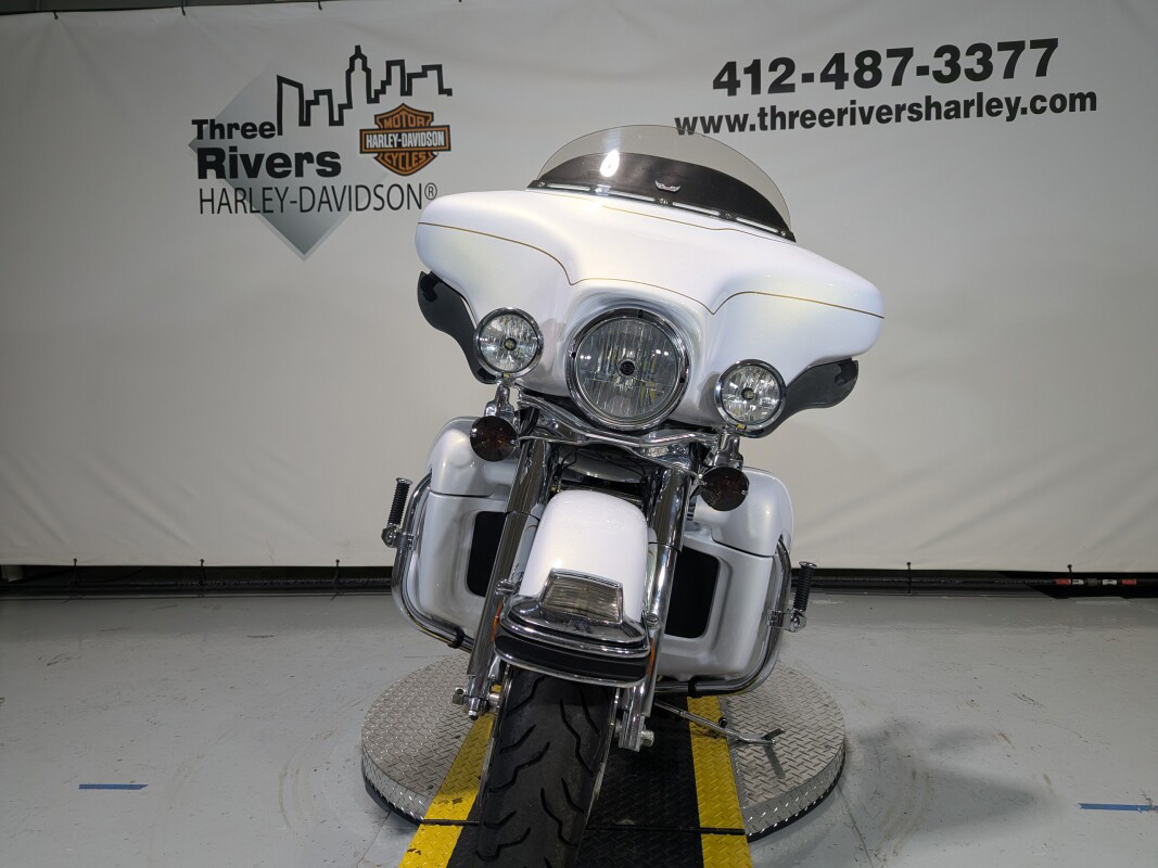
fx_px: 803
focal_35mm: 24
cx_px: 579
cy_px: 434
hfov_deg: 71.6
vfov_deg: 56.8
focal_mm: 6.81
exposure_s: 1/120
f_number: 1.85
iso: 41
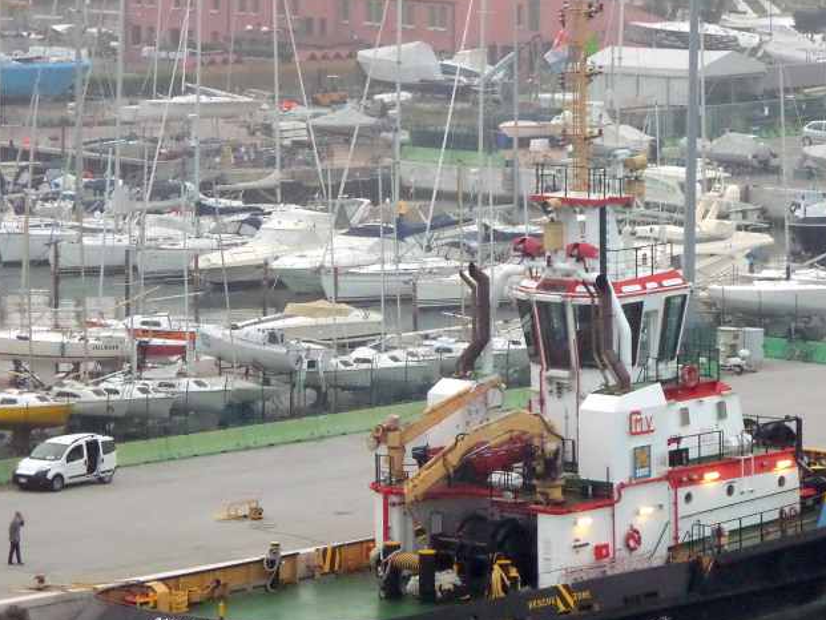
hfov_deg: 8.2
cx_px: 455
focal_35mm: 242
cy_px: 366
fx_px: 5776
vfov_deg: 6.1
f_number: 6.3
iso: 400
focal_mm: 33.8
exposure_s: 1/30
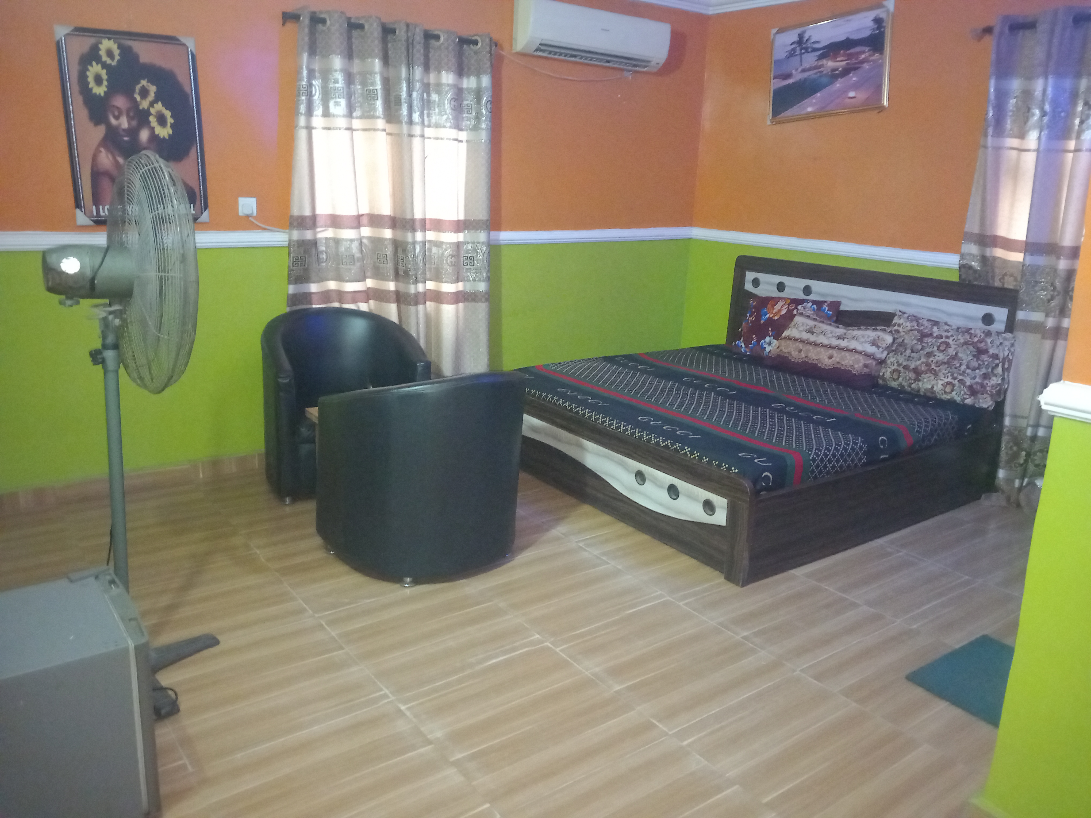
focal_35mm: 27
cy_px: 409
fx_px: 851
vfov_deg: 51.4
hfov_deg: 65.3
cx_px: 546
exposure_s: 1/14.3
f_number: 1.8
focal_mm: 4
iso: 1250
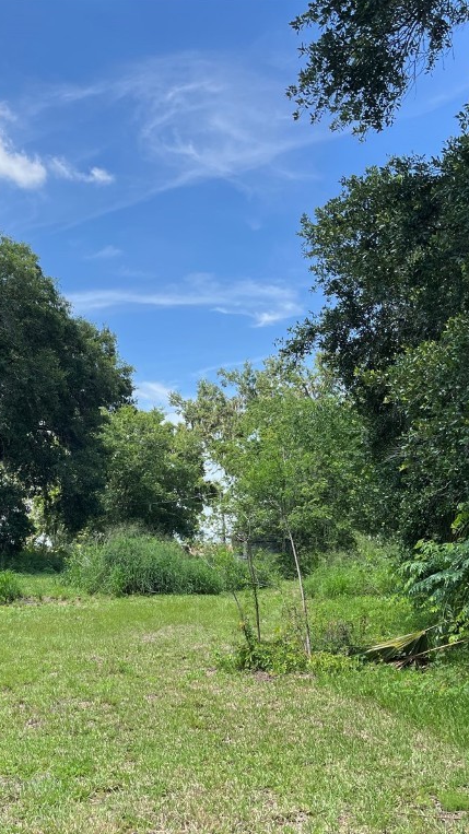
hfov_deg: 30.8
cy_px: 415
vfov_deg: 52.8
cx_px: 129
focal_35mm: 38
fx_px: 840
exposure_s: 1/1890
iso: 50
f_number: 1.6
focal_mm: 5.1
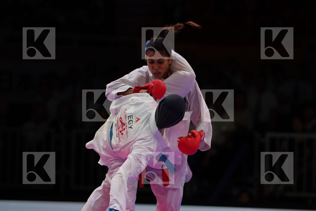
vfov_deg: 4.9
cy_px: 106
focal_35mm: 279
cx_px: 158
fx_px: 2449
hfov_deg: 7.4
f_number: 2.8
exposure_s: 1/1000
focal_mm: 186
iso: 500
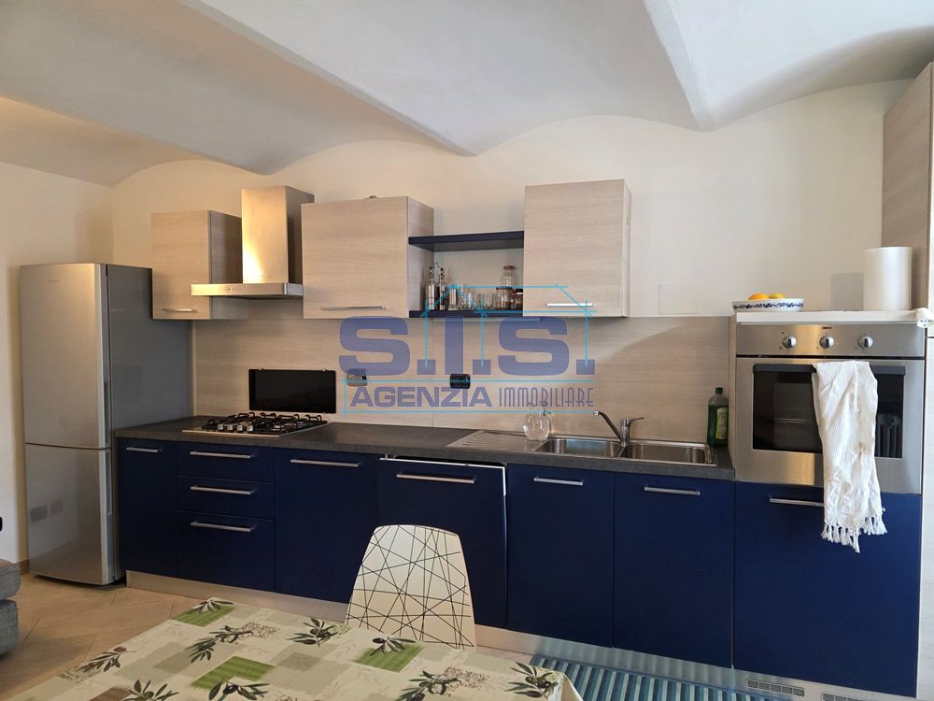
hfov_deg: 73.9
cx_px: 467
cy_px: 350
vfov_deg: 58.9
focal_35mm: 23
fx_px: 621
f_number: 1.7
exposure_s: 1/100
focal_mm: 6.3
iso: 500
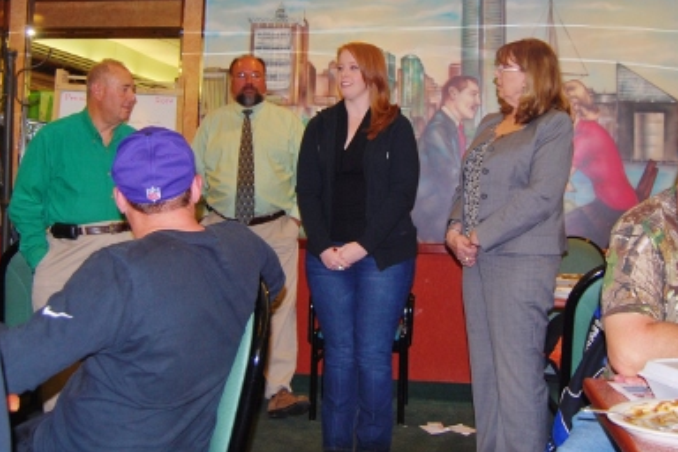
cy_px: 125
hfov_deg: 43.6
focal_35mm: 45
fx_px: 847
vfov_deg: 29.5
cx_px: 364
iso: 200
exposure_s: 1/60
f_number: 3.5
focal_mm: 18
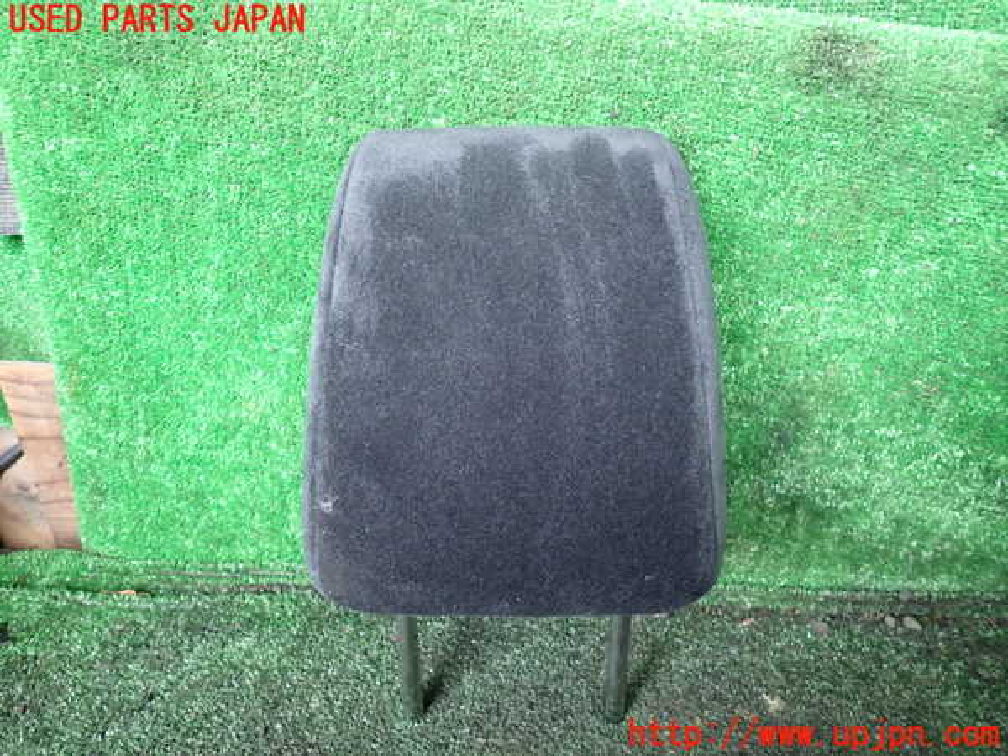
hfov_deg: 69.4
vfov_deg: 54.9
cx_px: 504
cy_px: 378
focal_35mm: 25
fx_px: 728
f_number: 2
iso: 400
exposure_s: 1/30
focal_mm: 4.5
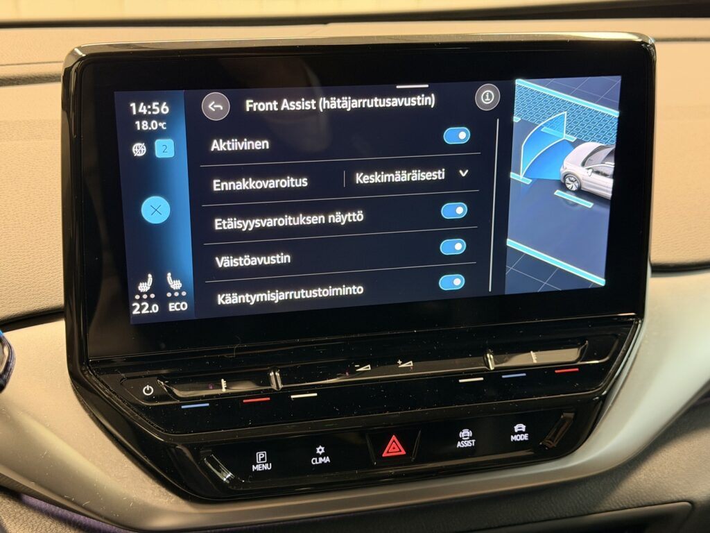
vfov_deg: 30.3
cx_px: 355
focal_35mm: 48
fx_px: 985
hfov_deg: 39.7
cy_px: 266
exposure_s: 1/28
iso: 500
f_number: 1.78
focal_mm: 6.76
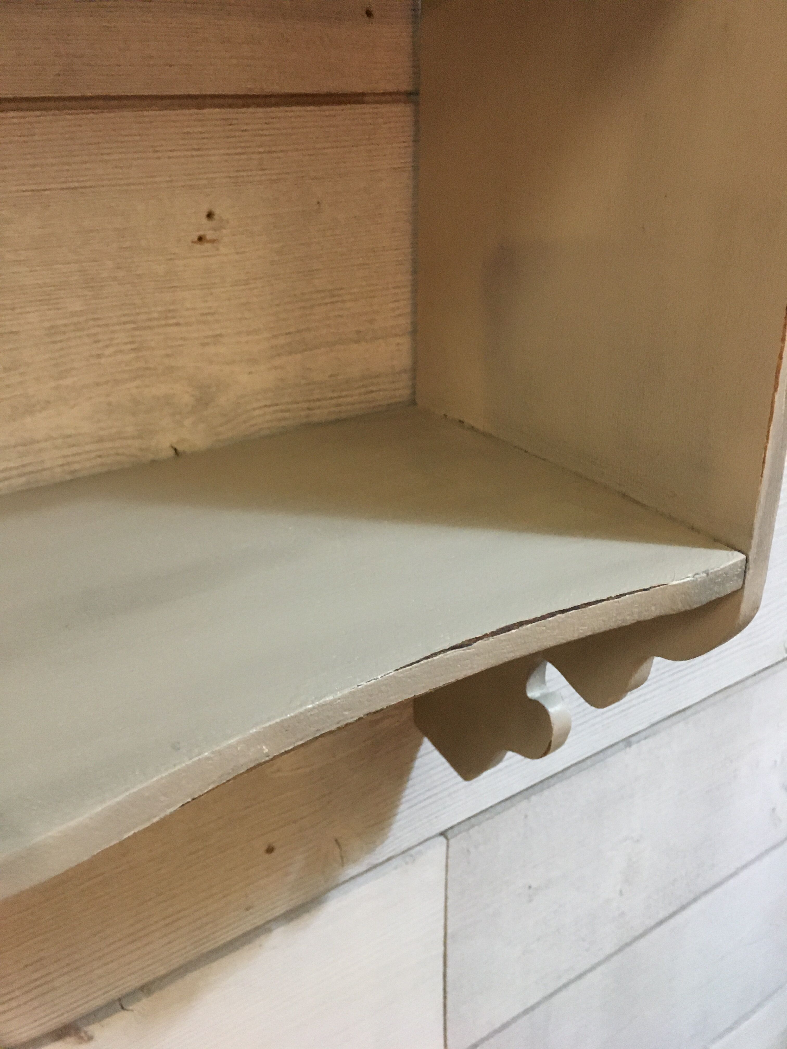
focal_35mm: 29
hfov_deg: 48.2
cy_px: 524
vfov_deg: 61.7
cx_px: 394
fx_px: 879
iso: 200
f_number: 2.2
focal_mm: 4.15
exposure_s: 1/17
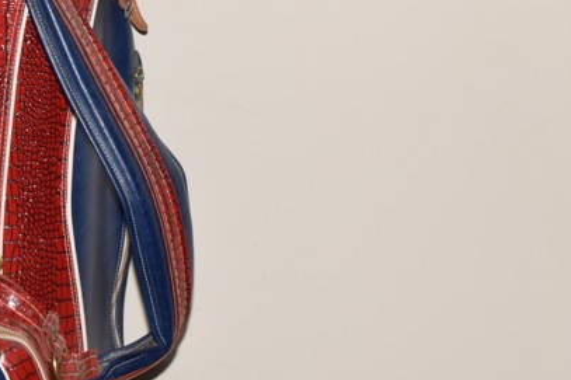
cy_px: 221
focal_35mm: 177
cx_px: -14
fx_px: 2806
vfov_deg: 7.8
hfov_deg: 11.5
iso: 100
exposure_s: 1/100
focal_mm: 48
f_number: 5.6
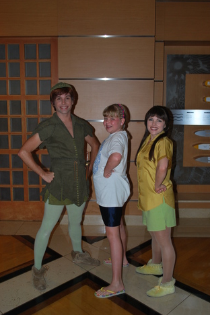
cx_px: 105
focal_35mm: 40
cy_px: 160
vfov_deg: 48.5
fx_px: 350
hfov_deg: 33.4
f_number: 4.5
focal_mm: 26
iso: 200
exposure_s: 1/60
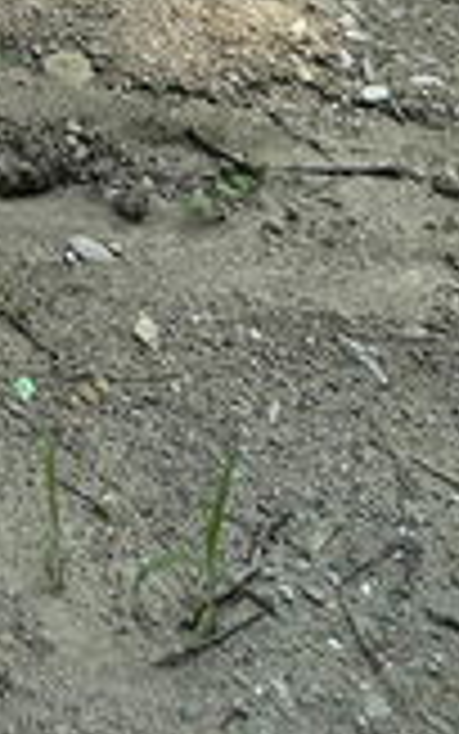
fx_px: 1240
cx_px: -396
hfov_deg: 16.9
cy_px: -572
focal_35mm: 62
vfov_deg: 21.7
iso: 40
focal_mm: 2.22
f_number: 2.2
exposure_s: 1/493
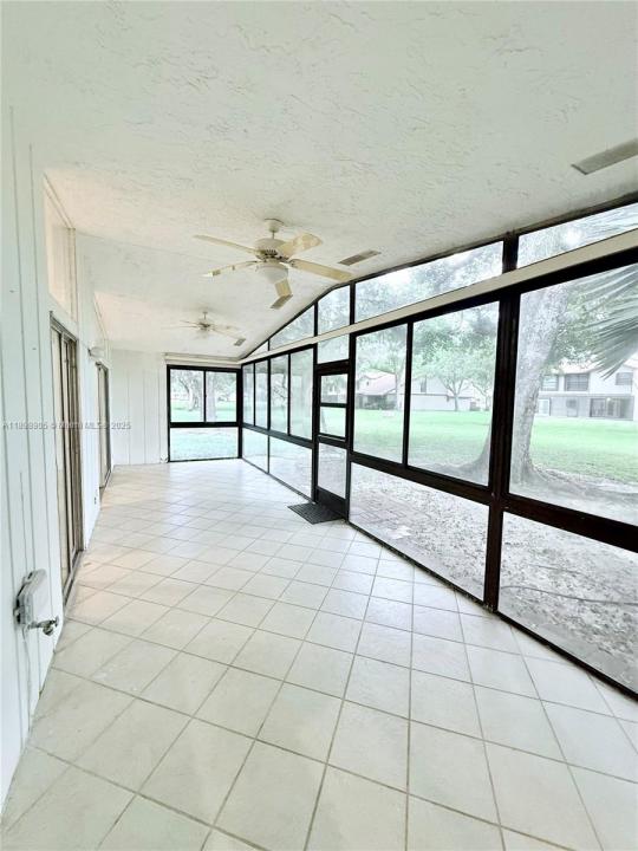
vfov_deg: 102.1
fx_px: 344
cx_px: 319
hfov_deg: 85.7
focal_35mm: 14
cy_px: 426
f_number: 2.2
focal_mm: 2.22
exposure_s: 1/60
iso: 320
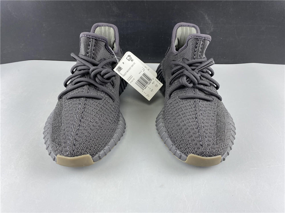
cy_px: 106
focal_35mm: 26
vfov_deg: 53.1
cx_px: 142
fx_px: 214
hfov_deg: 67.3
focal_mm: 4.25
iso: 125
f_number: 1.8
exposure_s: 1/100
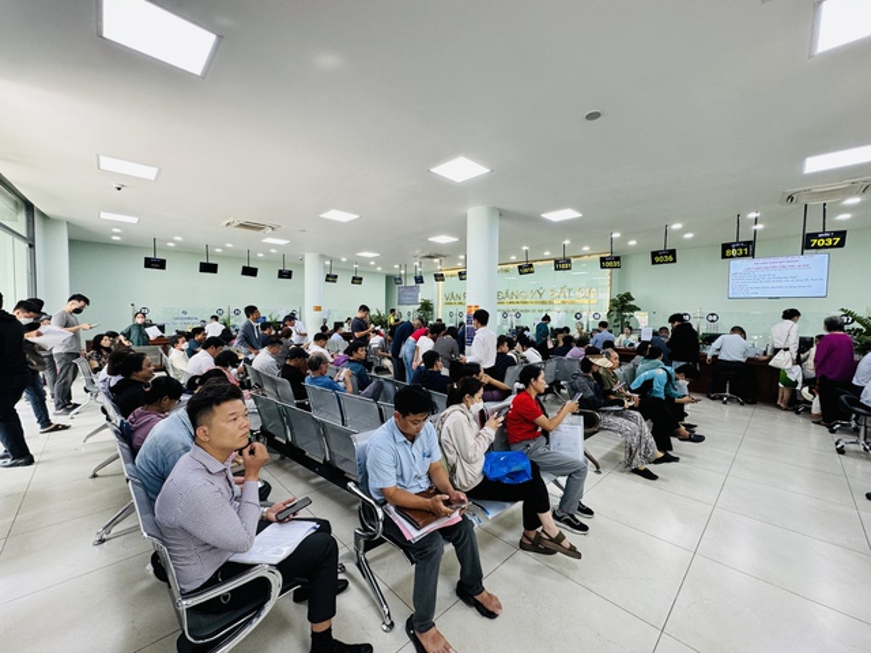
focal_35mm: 14
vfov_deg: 85.7
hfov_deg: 102.1
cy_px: 326
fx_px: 352
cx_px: 436
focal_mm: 2.22
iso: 200
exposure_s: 1/100
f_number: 2.2
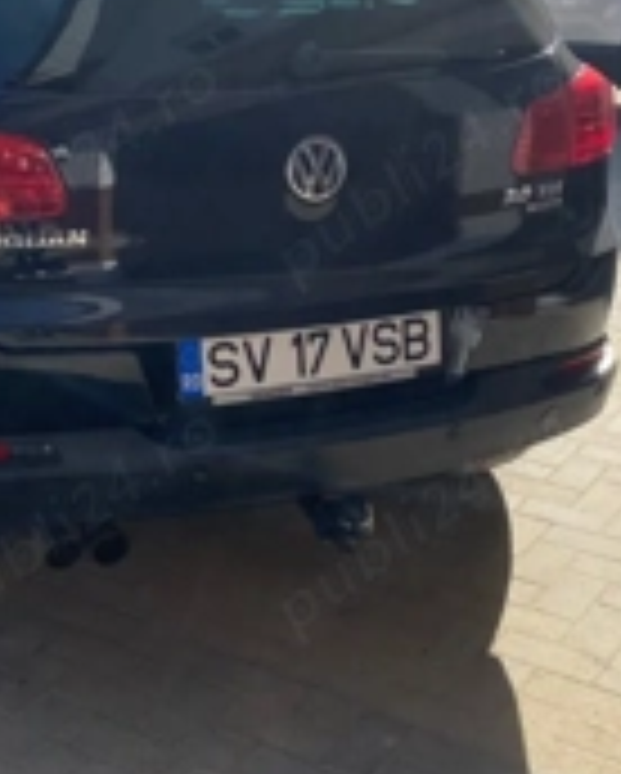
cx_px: 162
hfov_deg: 25.6
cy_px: 225
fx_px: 1353
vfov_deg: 31.5
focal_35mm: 59
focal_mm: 4.25
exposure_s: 1/3040
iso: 32
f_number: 1.8
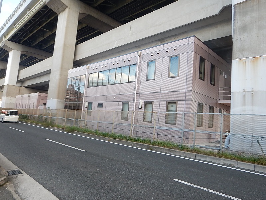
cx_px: 133
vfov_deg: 56.8
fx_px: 184
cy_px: 100
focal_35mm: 24
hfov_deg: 71.6
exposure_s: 1/200
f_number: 2.8
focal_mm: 4.3
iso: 125
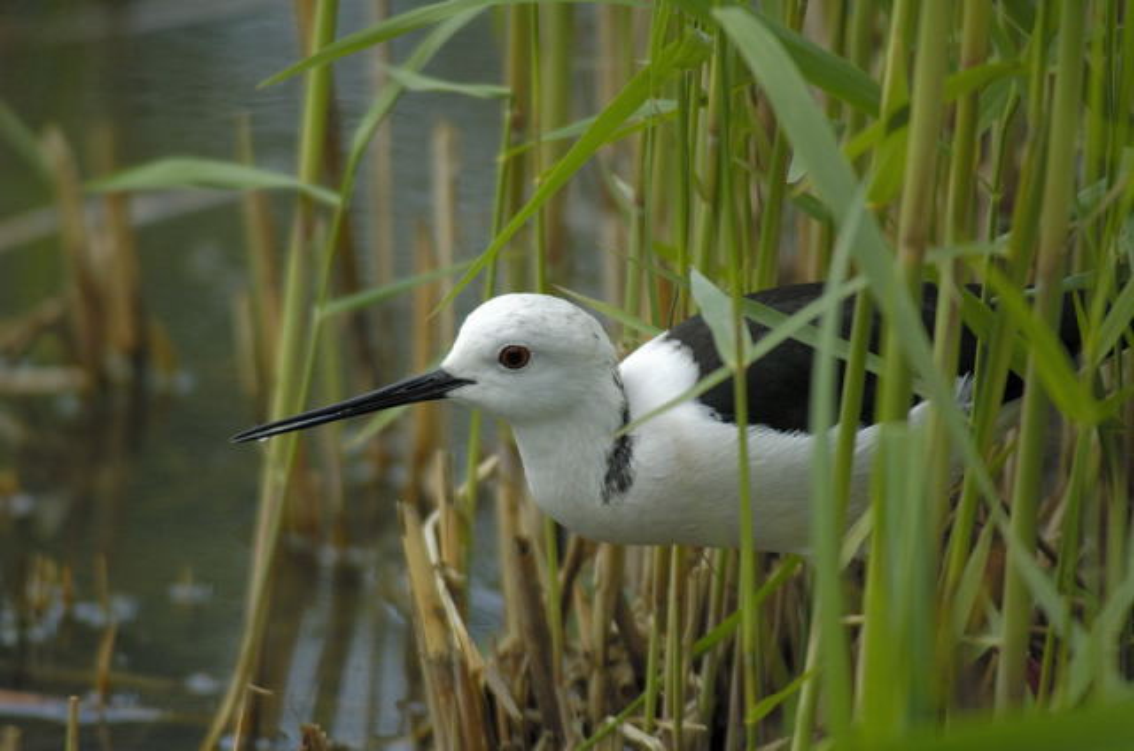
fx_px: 18862
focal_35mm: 600
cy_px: 376
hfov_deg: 3.4
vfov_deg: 2.3
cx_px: 567
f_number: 5.6
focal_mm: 400
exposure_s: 1/800
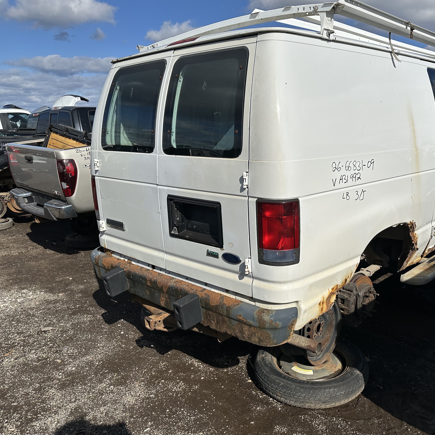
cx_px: 281
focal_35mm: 29
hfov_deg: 54.8
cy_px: 215
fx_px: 412
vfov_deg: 55.6
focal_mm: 6.86
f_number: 1.78
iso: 80
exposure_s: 1/12048
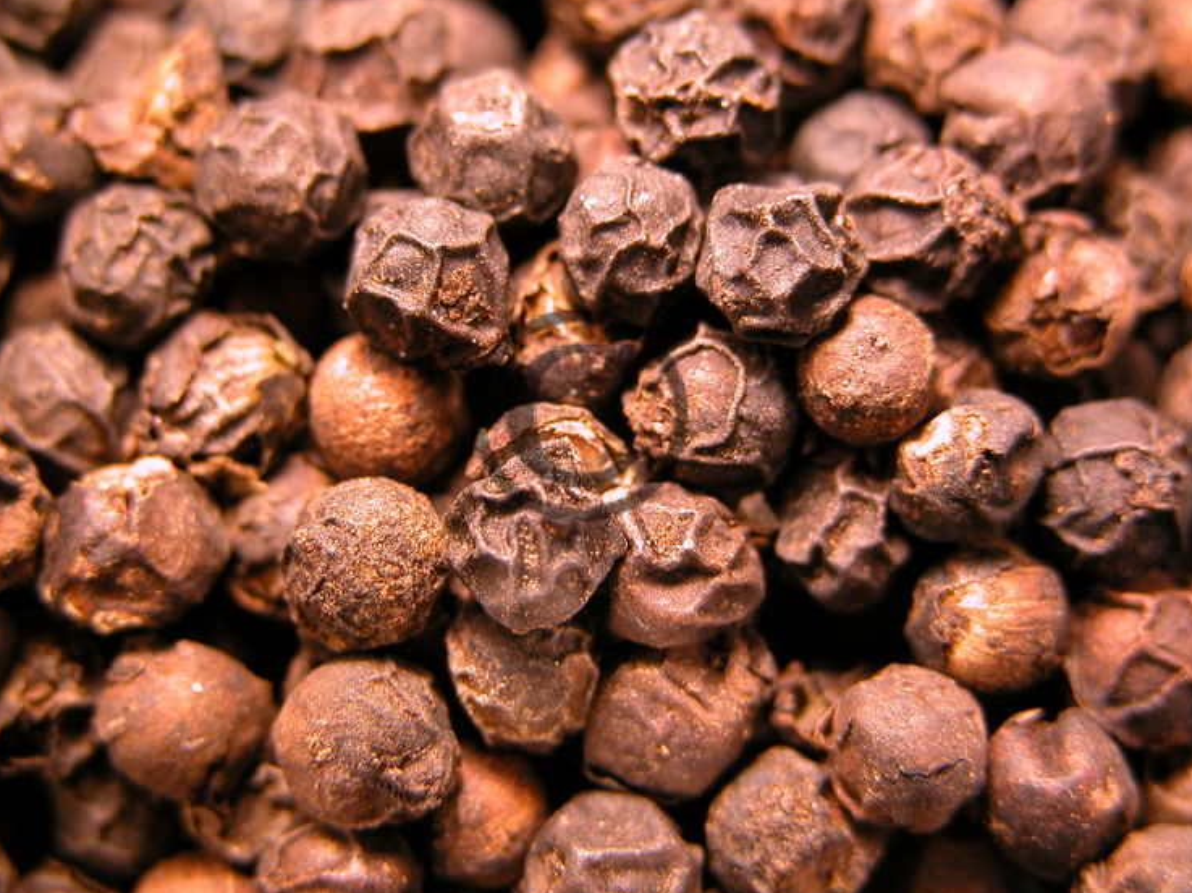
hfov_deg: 19.5
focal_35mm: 101
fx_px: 3476
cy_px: 416
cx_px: 579
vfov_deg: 14.6
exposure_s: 1/36.9
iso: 100
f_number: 3.6
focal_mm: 23.7
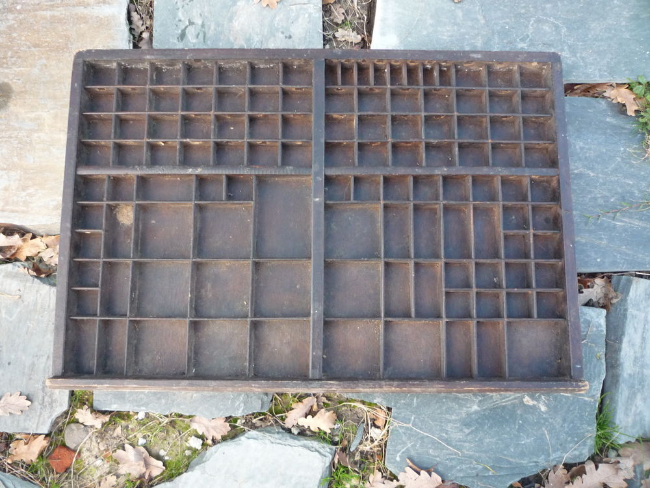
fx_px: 563
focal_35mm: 30
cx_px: 325
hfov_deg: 60.0
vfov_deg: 46.8
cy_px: 244
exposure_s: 1/30
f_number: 3.3
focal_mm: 5.2
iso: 250
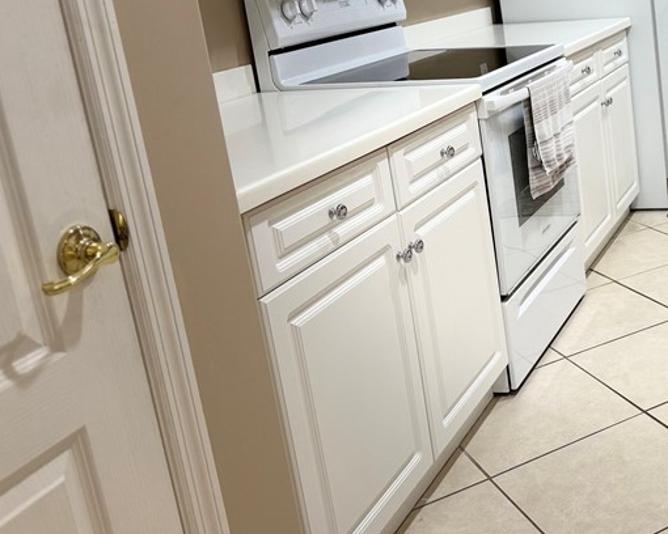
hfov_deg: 35.8
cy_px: 171
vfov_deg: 31.8
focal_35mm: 47
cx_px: 665
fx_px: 929
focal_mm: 6.76
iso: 100
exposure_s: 1/60
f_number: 1.78
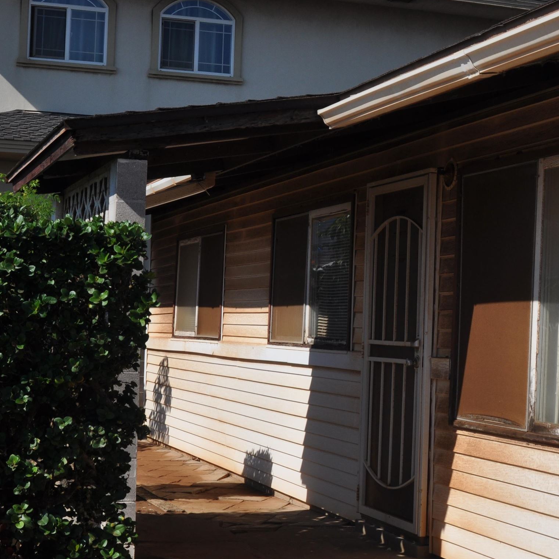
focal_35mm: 72
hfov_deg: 23.9
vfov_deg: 24.0
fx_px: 1315
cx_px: 370
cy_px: 301
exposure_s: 1/400
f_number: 10
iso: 200
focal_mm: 28
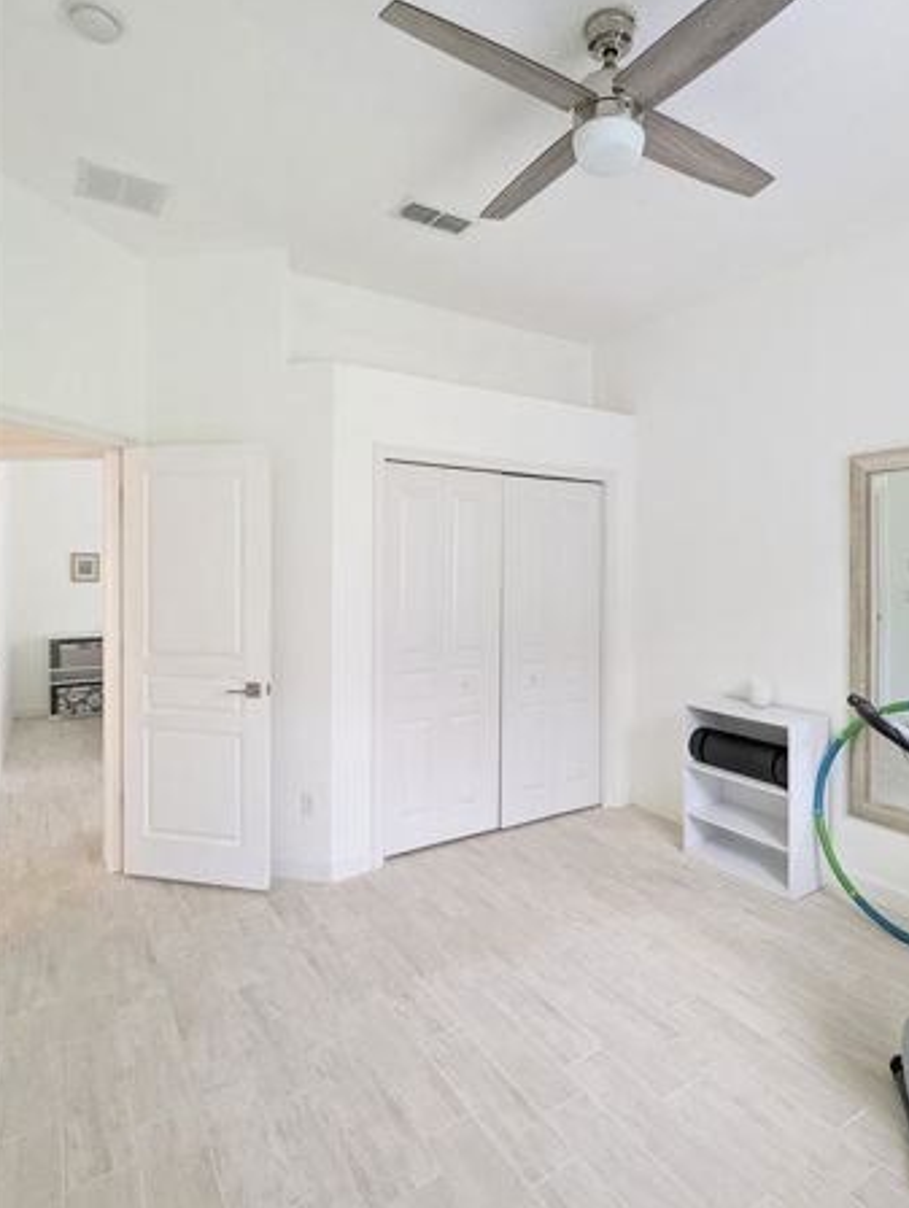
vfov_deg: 84.5
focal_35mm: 19
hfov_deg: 68.4
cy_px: 572
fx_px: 664
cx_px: 523
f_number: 2.2
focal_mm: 2.35
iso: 77
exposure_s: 1/25
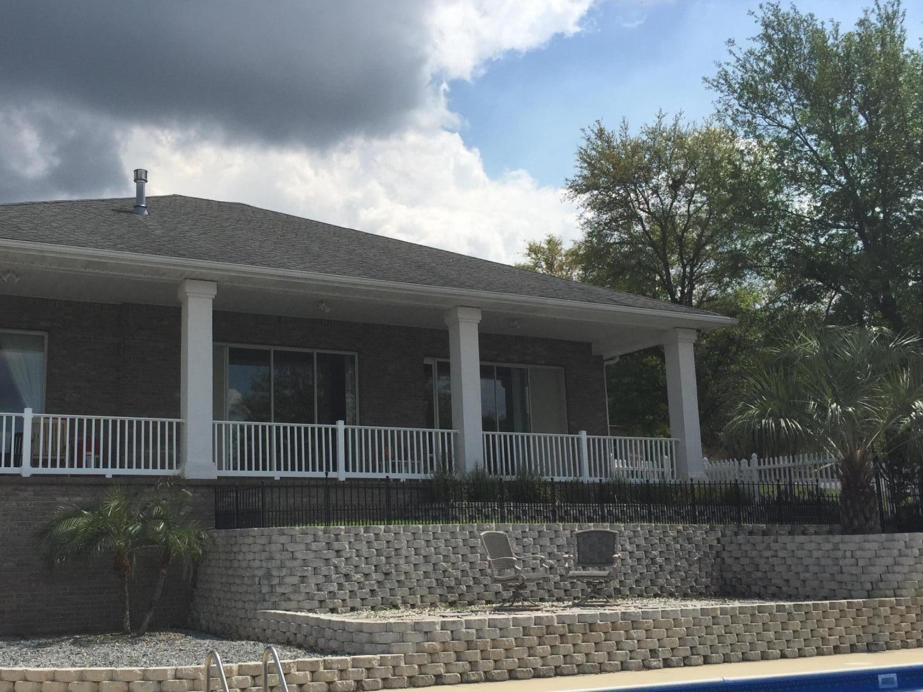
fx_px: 1013
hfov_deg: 48.5
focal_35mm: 38
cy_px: 362
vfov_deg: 37.7
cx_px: 341
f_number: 2.2
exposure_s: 1/4405
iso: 32
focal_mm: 4.15
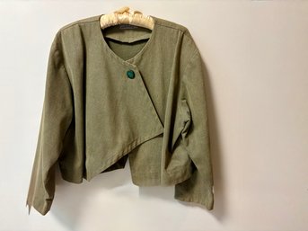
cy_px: 116
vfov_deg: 53.0
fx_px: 231
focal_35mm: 26
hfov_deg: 67.3
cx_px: 154
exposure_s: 1/60
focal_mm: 5.96
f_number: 1.6
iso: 200
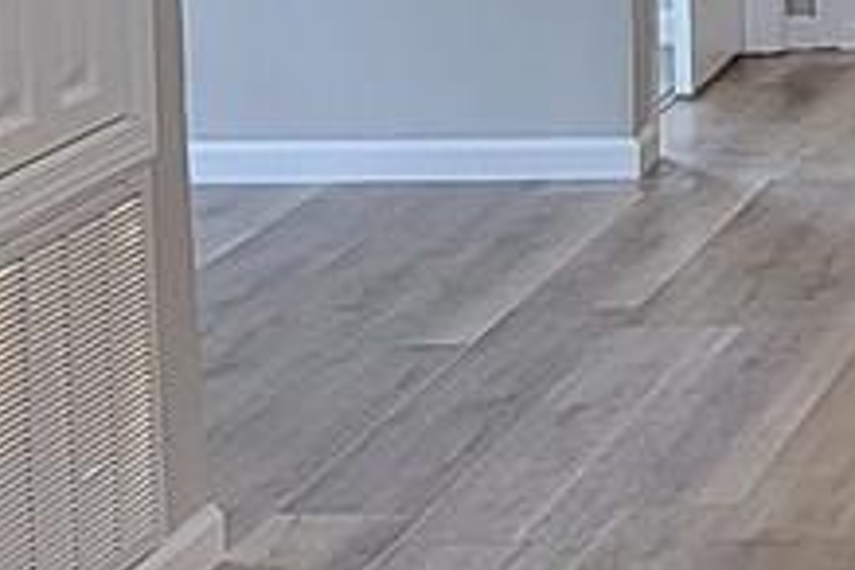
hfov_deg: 10.1
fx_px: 4512
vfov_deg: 7.1
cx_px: 1675
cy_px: -293
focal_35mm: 190
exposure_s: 1/120
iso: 250
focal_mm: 4.25
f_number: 1.8
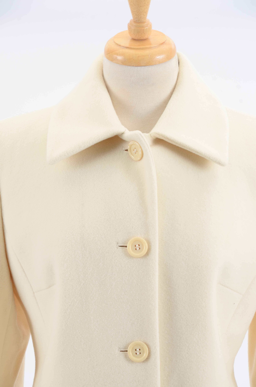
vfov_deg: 13.1
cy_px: 194
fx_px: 1687
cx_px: 128
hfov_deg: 8.7
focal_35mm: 158
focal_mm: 105
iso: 160
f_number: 8
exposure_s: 1/80
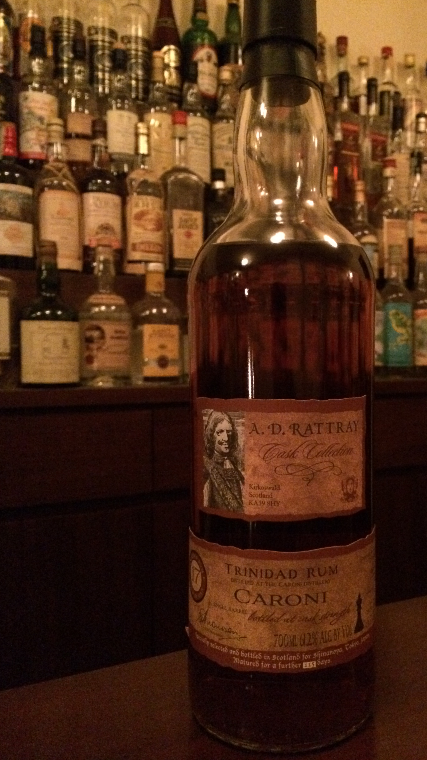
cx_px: 281
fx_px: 664
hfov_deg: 35.3
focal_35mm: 33
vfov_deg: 59.5
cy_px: 377
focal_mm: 4.12
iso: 2500
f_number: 2.2
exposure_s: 1/15
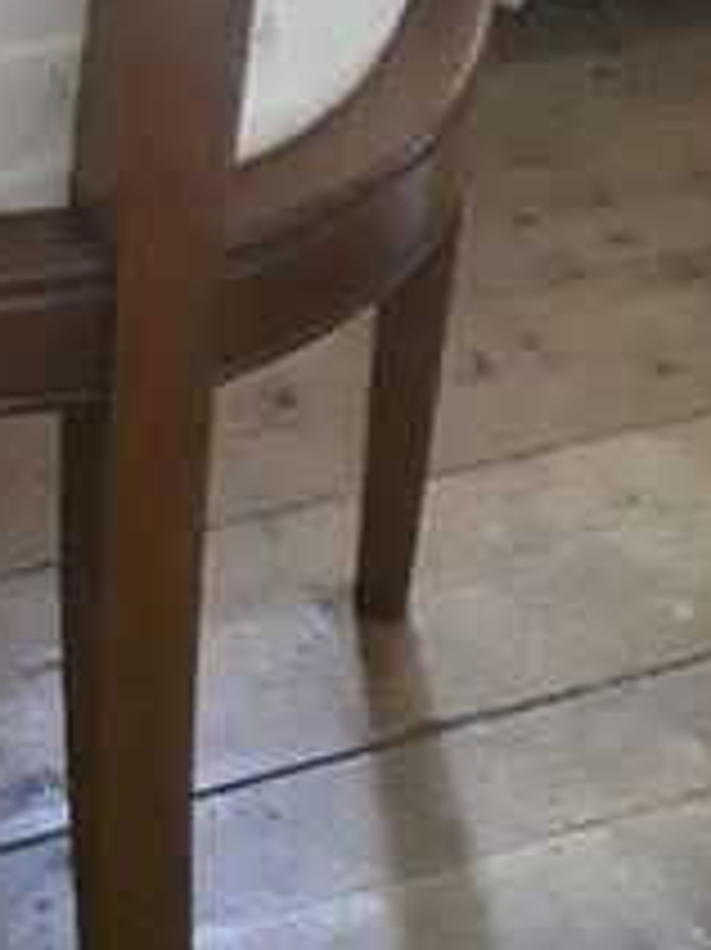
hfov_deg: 16.8
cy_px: -45
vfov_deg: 22.7
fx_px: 2248
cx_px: -243
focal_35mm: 82
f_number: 1.9
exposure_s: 1/17
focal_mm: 2.91
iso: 1250
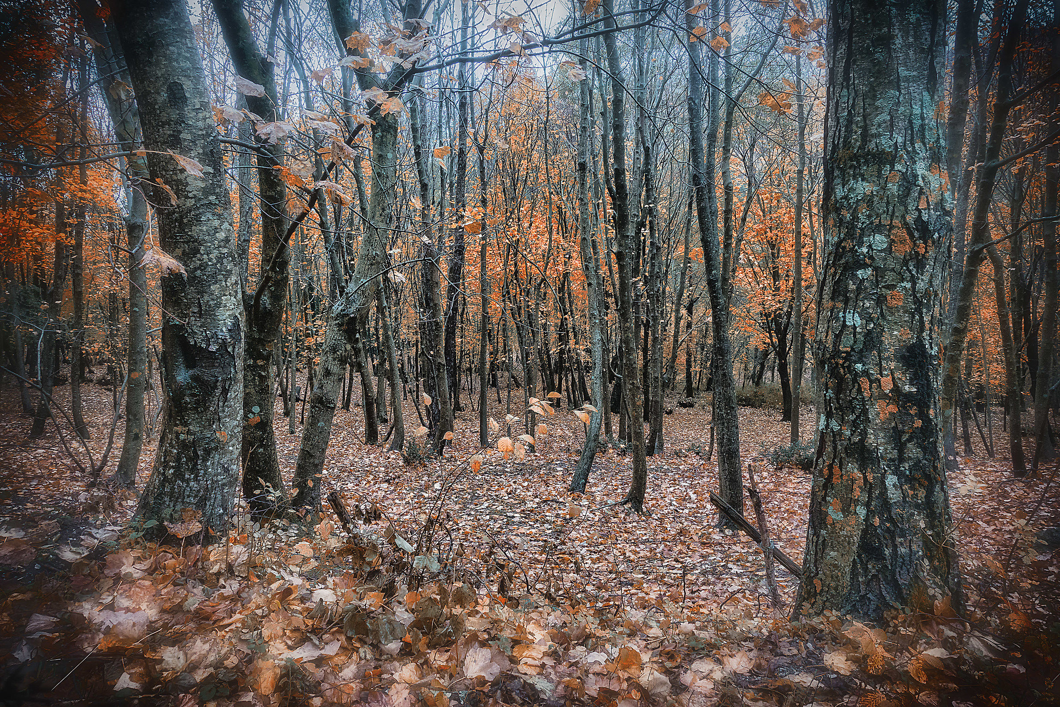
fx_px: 707
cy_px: 354
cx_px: 530
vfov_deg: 53.1
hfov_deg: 73.7
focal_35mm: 24
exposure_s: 1/25
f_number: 8
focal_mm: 8.8
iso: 1600
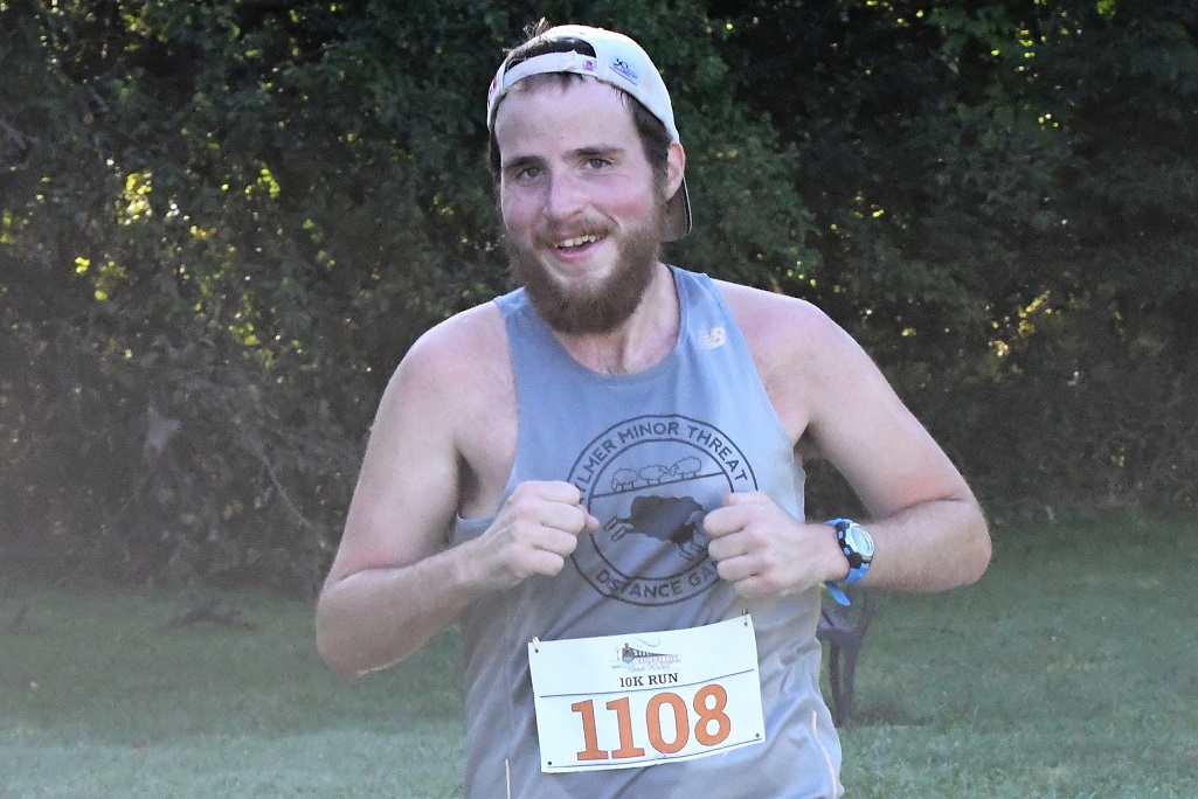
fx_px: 3745
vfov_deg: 12.2
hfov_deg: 18.2
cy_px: 400
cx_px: 599
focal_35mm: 112
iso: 5000
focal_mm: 75
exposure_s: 1/800
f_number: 10
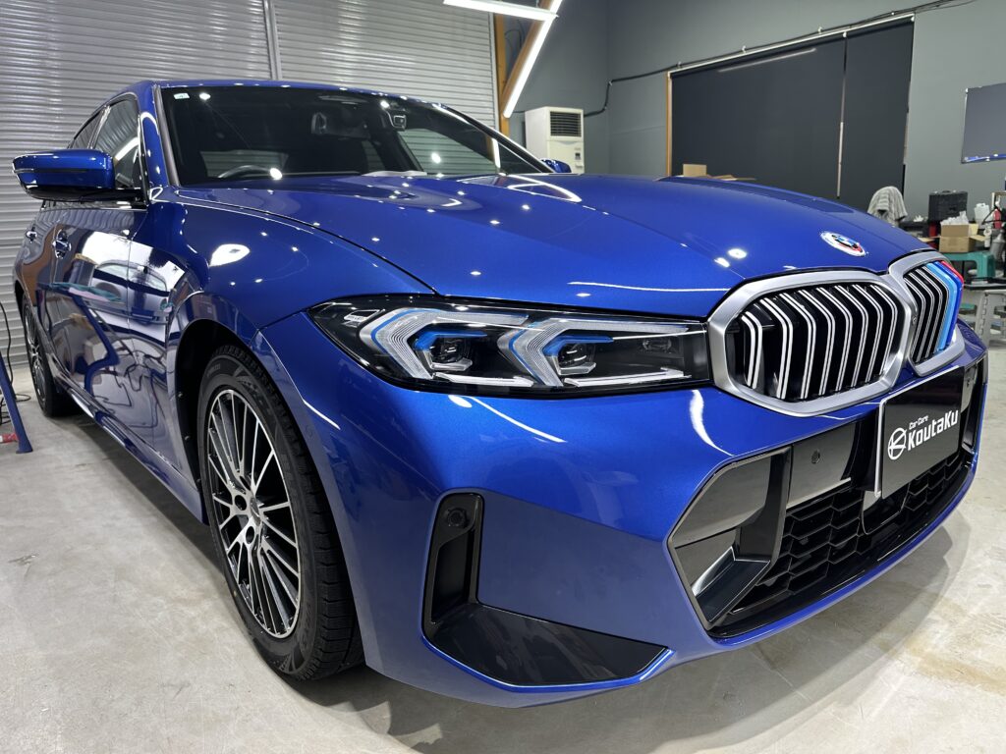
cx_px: 503
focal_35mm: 24
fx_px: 697
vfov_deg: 56.8
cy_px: 377
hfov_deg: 71.6
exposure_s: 1/120
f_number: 1.78
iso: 125
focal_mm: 6.86
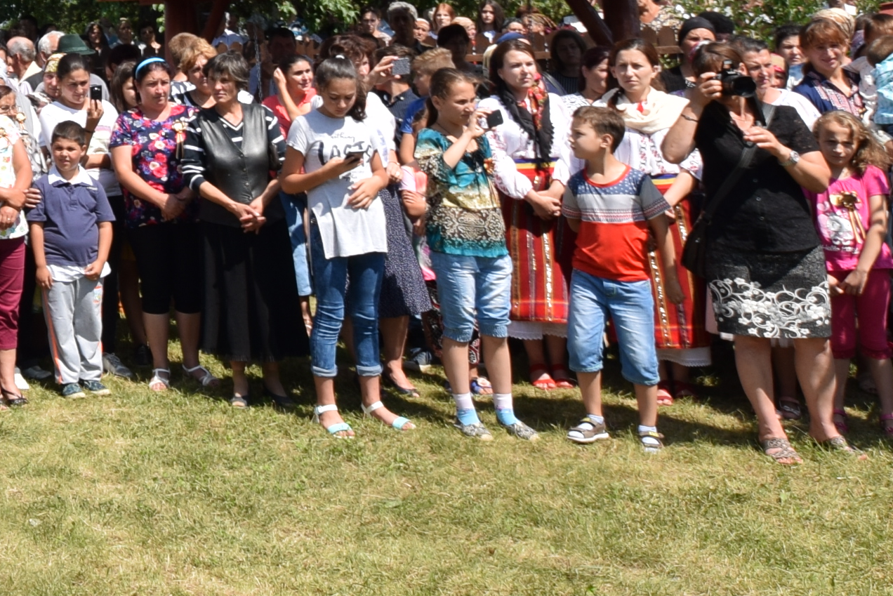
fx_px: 1315
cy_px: -35
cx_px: -209
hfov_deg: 30.9
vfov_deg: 24.1
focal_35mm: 53
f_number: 7.1
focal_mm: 10
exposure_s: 1/250
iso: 100
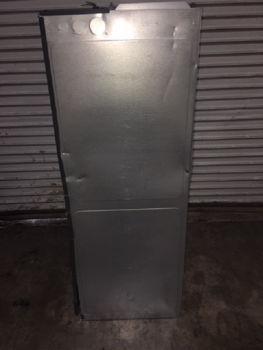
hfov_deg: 48.2
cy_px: 175
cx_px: 132
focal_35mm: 29
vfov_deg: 61.7
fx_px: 294
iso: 40
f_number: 2.2
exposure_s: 1/17
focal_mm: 4.15
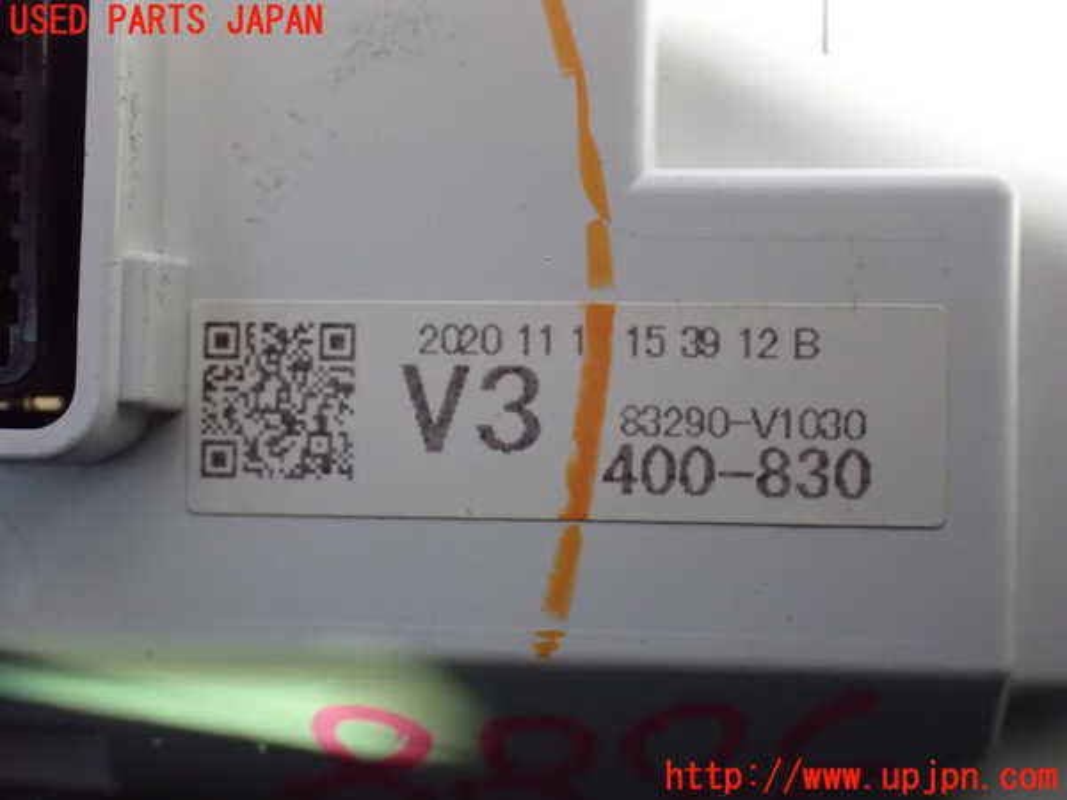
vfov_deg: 30.9
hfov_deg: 40.4
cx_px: 534
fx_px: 1449
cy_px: 400
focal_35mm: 47
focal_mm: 8.4
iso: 1600
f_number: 3.1
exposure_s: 1/50
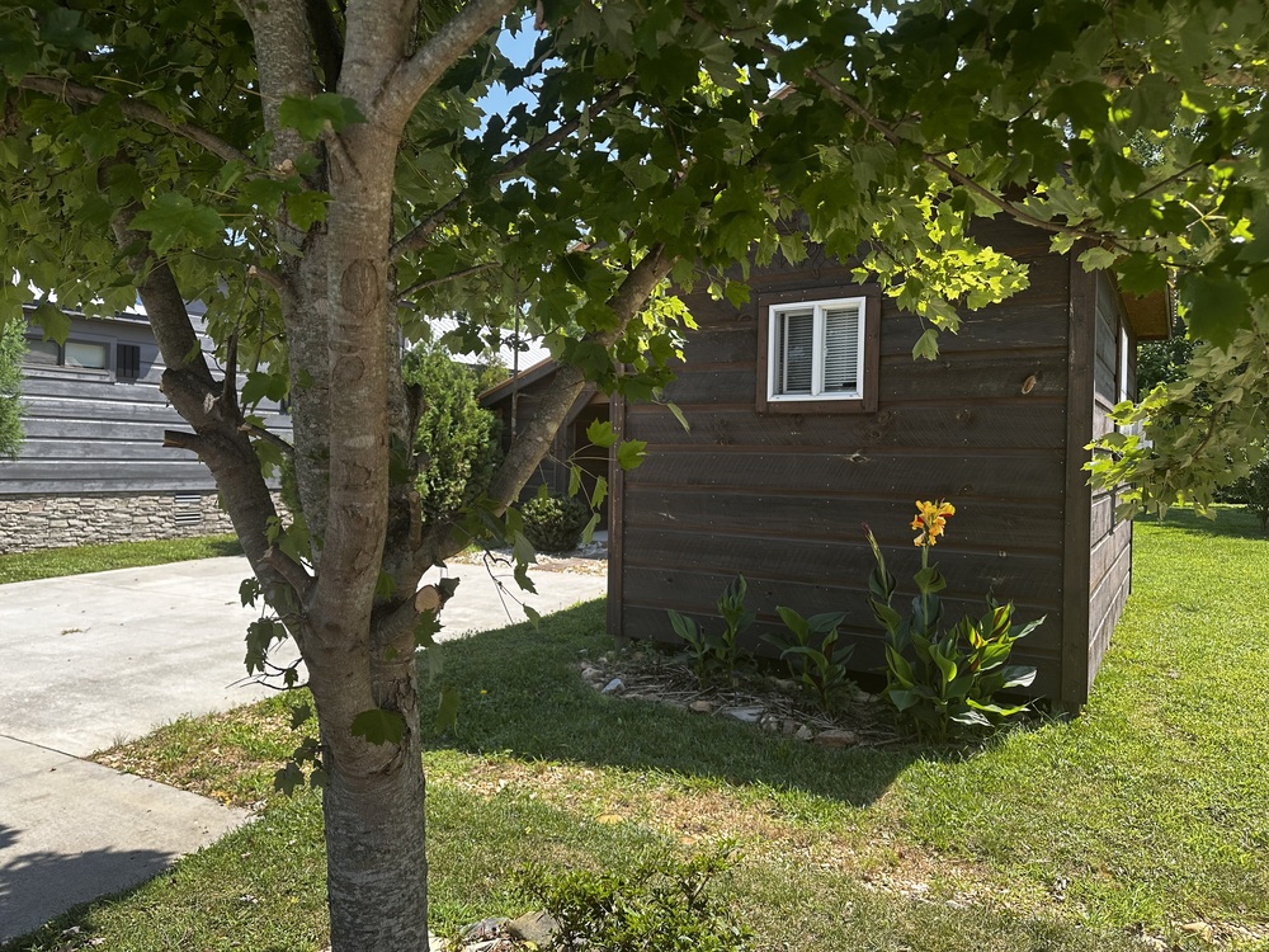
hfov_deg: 71.6
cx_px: 634
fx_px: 880
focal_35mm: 24
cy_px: 476
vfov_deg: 56.8
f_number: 1.78
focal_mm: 6.86
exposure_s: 1/1227
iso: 80
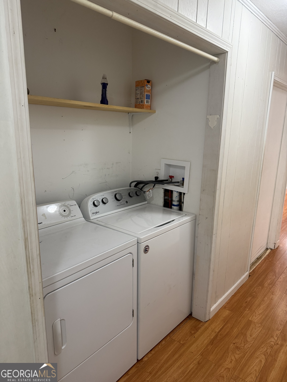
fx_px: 265
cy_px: 191
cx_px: 144
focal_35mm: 24
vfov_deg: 71.6
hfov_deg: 56.8
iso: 250
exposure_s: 1/60
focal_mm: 6.76
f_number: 1.78
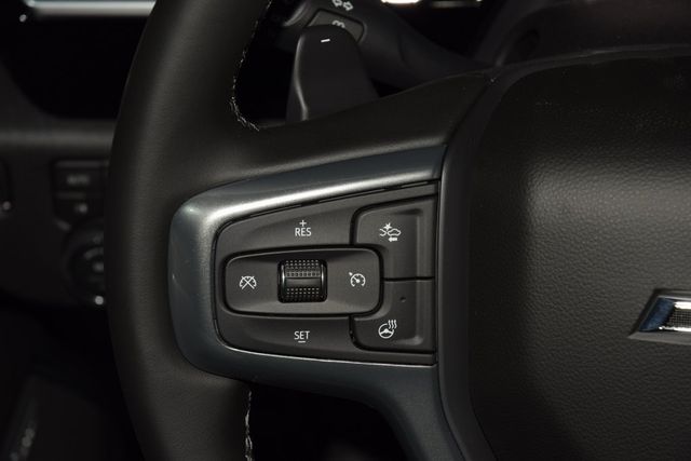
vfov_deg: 13.0
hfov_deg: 19.5
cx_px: 346
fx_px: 2016
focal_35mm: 105
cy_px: 230
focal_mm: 70
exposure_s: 1/125
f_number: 8
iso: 100
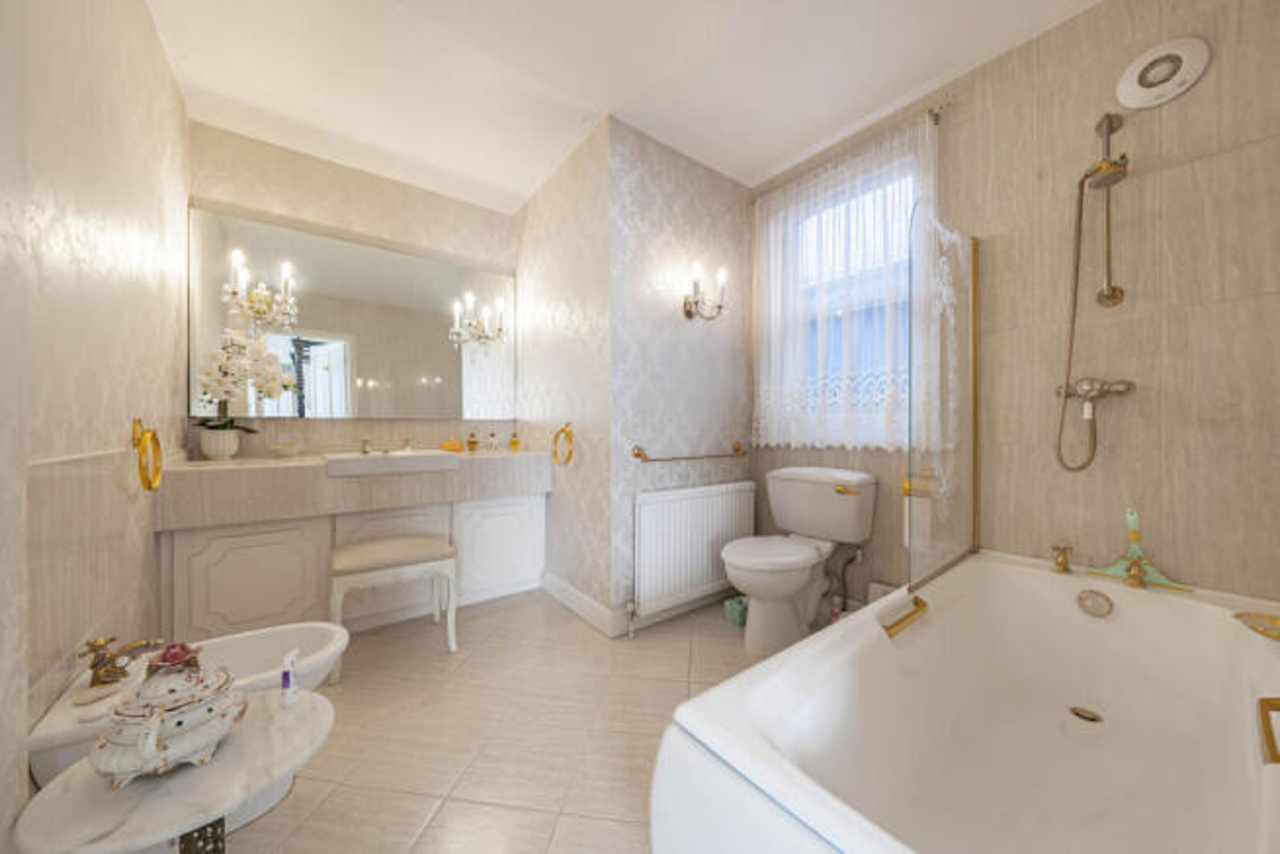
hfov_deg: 112.6
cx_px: 640
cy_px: 427
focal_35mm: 12
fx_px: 427
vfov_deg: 90.0
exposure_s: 1/5
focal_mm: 12
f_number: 9
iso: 320
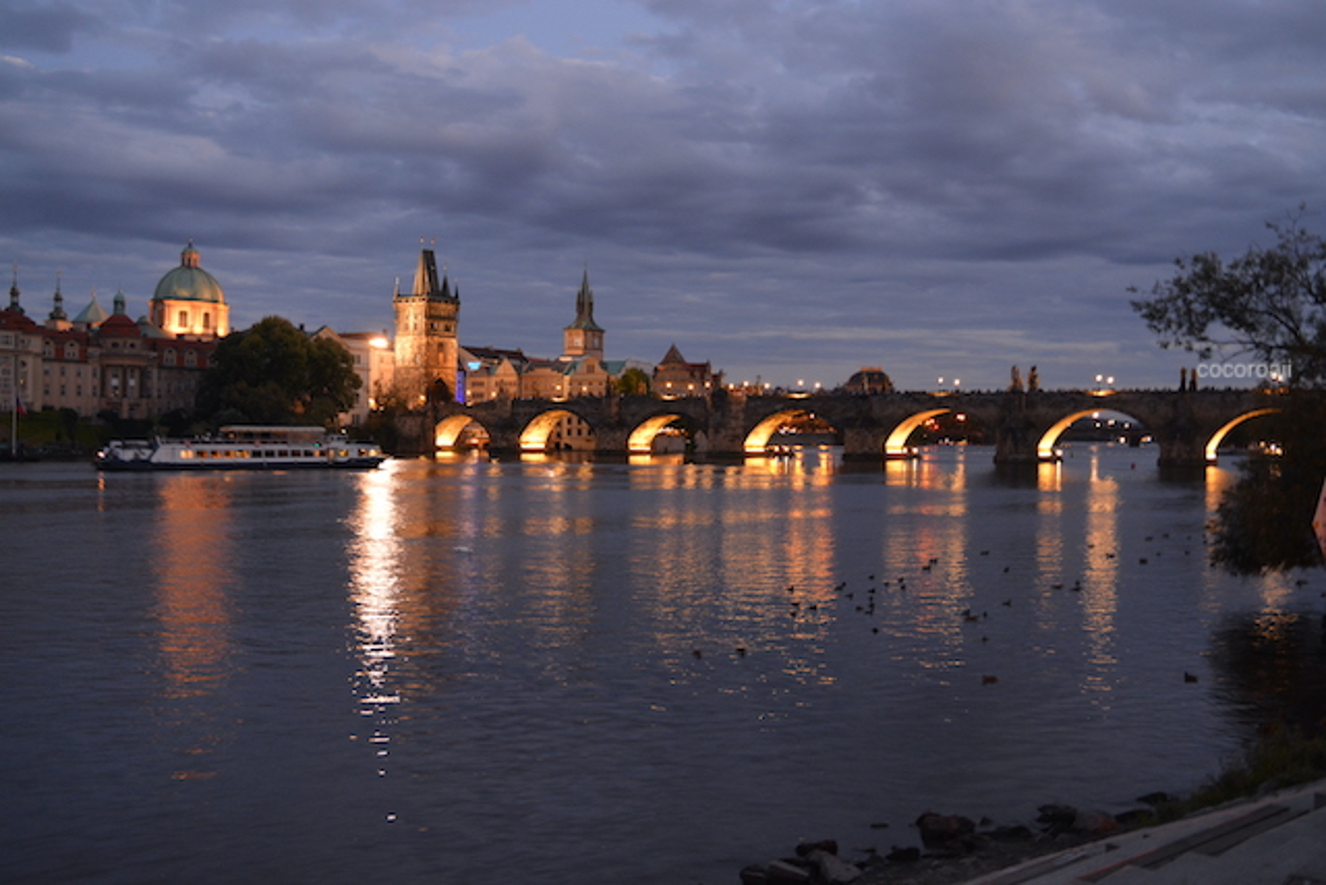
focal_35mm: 38
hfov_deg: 51.3
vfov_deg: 35.5
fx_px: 1381
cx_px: 663
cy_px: 442
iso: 800
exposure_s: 1/3
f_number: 5
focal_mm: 25
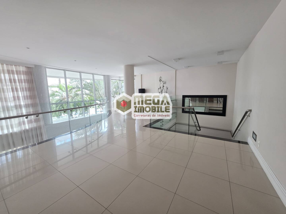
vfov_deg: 89.9
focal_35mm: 13
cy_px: 107
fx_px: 107
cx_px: 143
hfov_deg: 106.2
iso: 250
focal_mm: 2.2
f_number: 1.9
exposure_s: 1/120
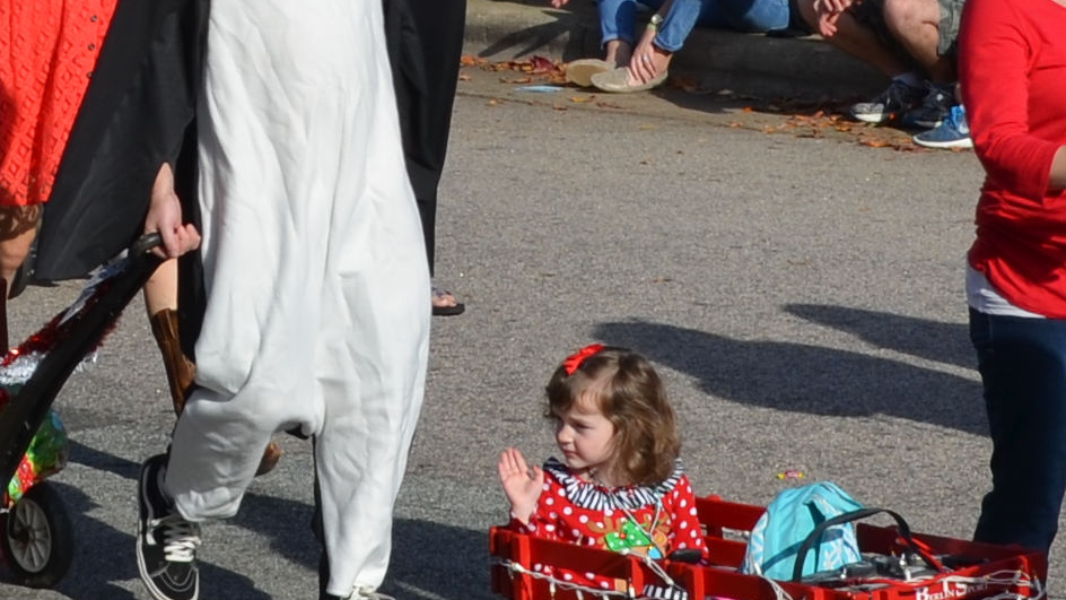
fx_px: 7406
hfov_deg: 8.2
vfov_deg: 4.6
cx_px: 253
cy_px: -183
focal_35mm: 262
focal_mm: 32
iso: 100
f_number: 9
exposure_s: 1/320
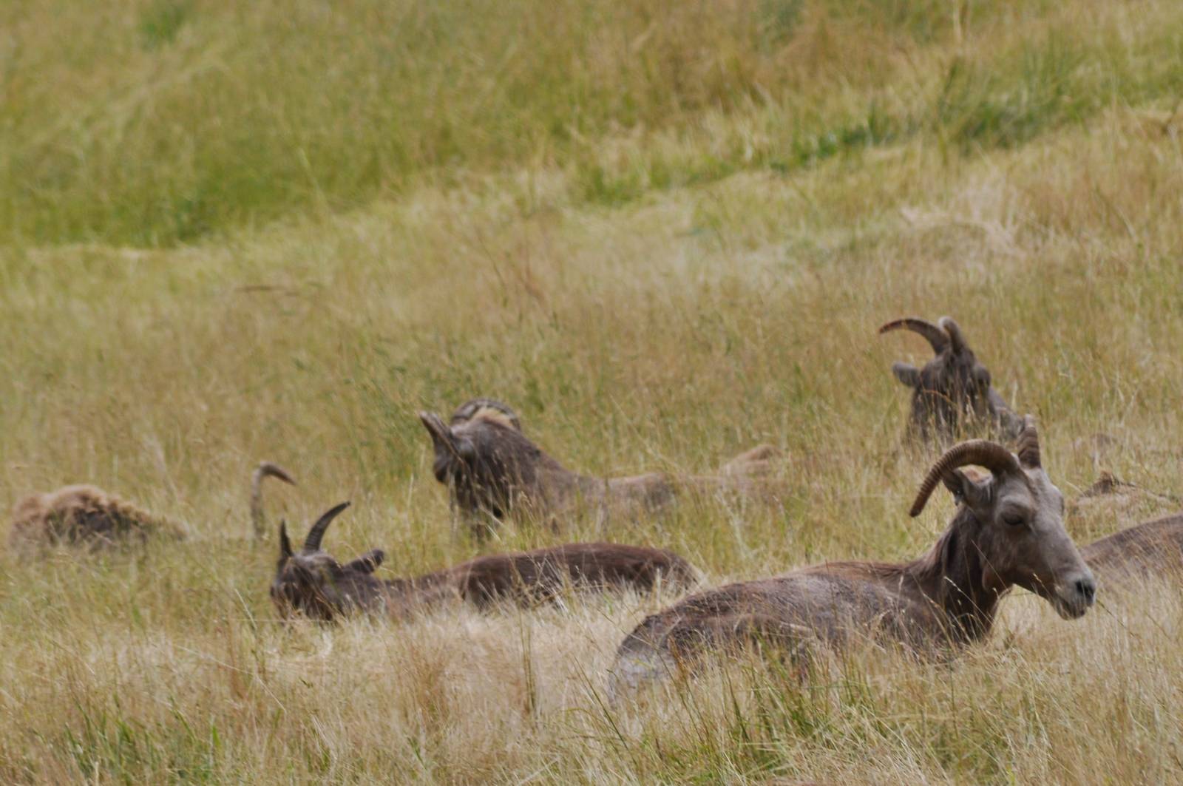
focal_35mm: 450
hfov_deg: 4.6
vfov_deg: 3.0
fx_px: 14771
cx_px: 592
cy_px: 393
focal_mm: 300
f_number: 8
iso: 200
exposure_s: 1/500
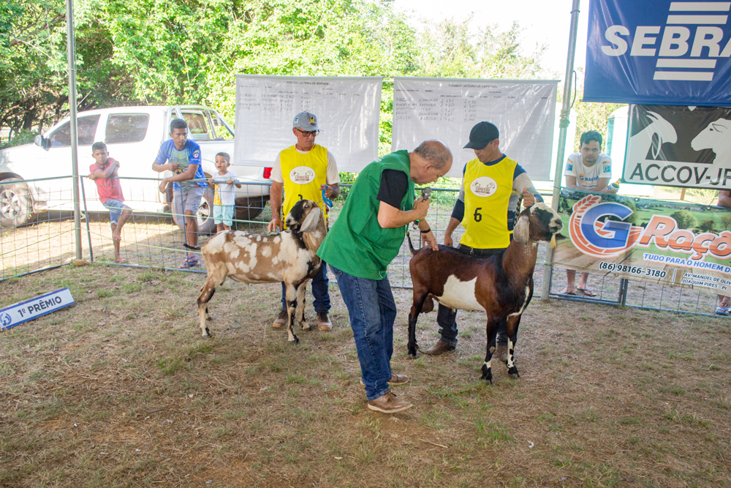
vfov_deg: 43.6
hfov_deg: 61.9
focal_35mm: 30
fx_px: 609
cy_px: 244
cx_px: 366
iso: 180
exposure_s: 1/80
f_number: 5.6
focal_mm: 20
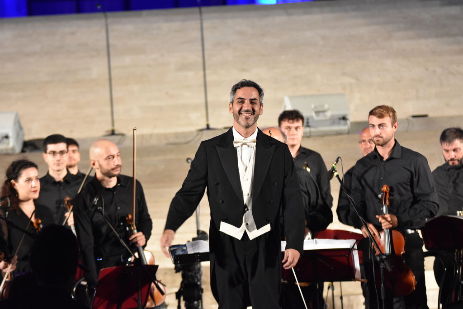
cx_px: 232
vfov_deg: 8.7
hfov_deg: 13.0
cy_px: 154
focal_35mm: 158
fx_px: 2026
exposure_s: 1/200
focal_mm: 105
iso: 2500
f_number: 2.8
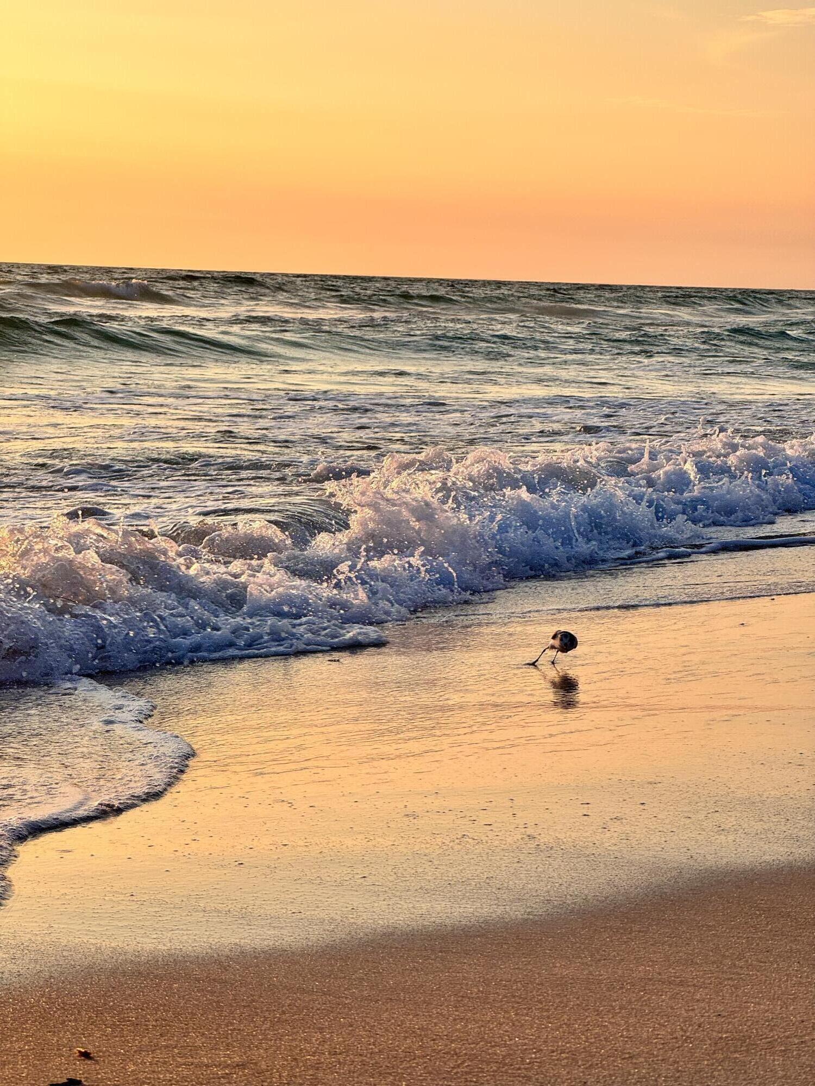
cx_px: 408
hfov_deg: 19.1
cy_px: 543
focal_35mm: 77
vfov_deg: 25.3
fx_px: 2417
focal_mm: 9
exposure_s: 1/732
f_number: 2.8
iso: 25
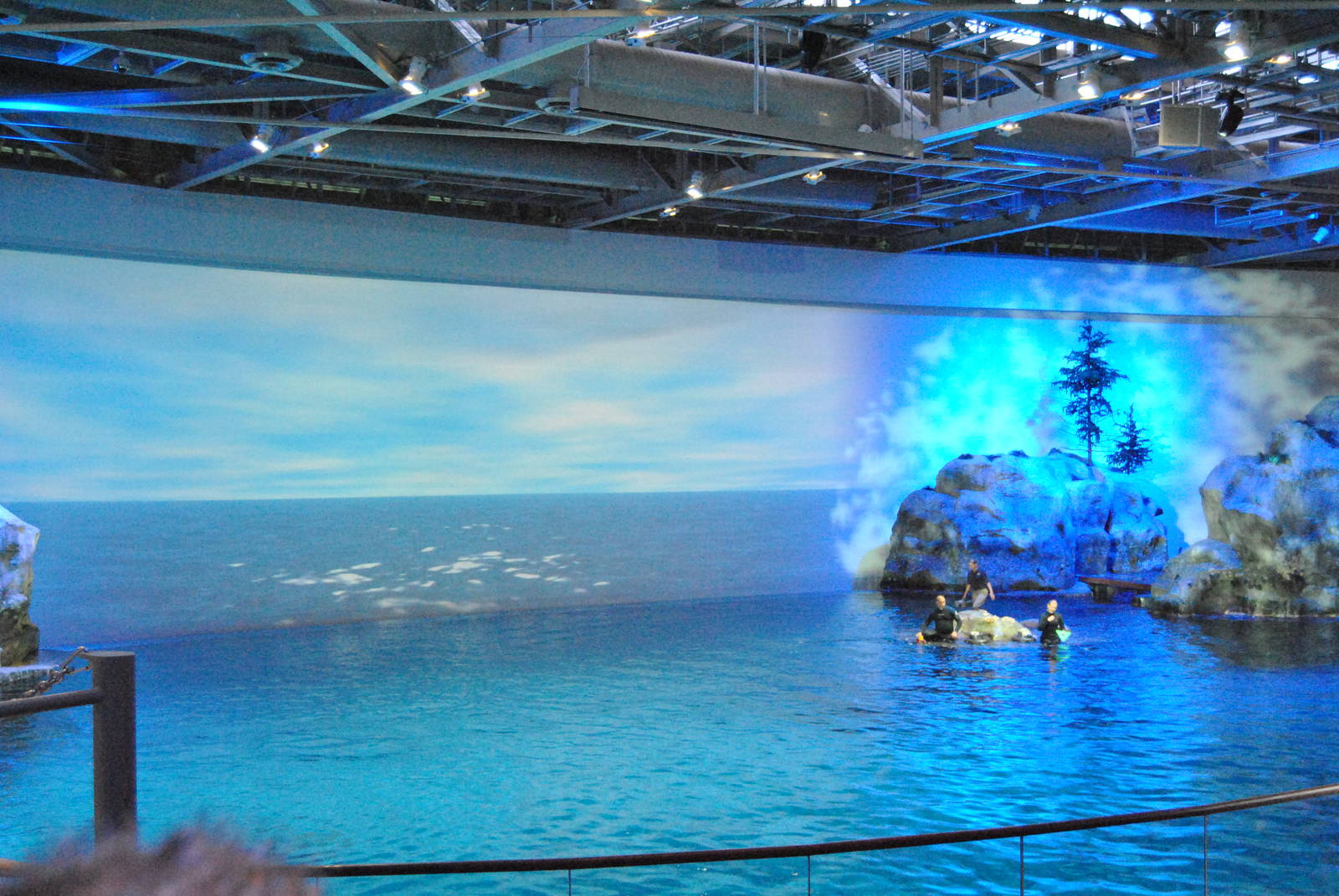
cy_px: 448
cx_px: 670
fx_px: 1676
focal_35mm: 45
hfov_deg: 43.6
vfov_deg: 29.9
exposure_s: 1/40
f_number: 4.2
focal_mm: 30
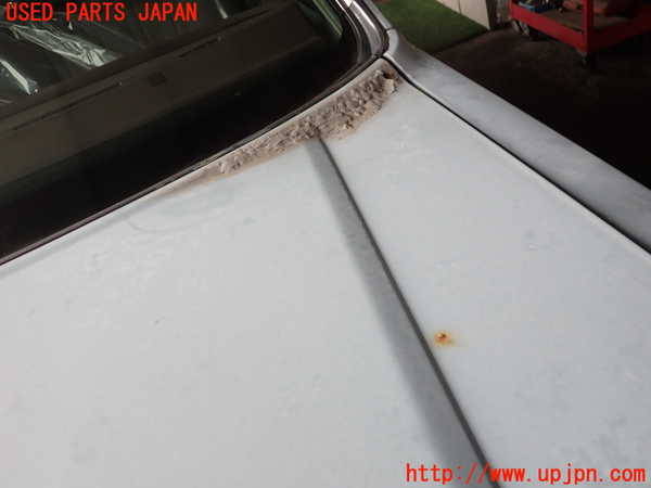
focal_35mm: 30
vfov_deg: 46.8
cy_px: 244
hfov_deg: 60.0
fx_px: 564
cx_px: 326
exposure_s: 1/100
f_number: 2.3
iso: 100
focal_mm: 5.4
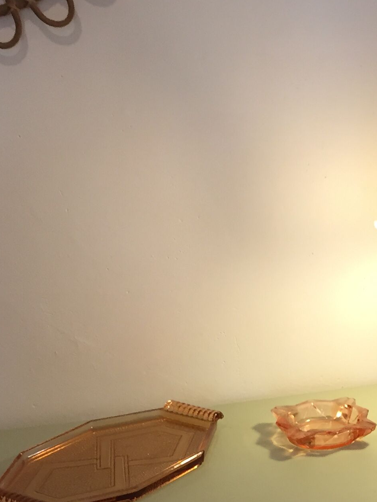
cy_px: 499
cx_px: 344
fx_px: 1089
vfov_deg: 24.8
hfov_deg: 19.3
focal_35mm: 75
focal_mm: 4.15
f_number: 2.2
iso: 100
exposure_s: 1/33
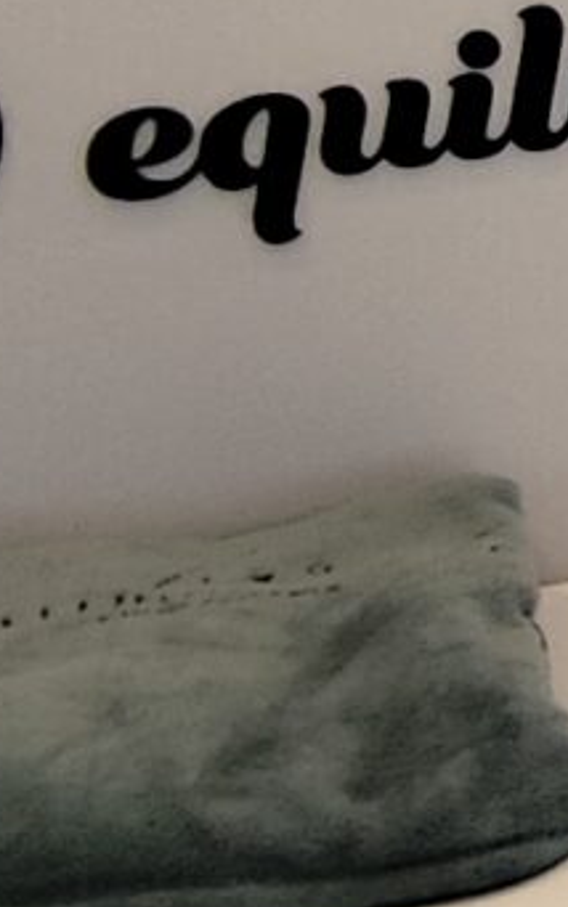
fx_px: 3143
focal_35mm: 127
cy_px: -122
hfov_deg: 8.1
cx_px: 1960
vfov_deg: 15.9
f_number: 2.2
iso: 80
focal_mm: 1.65
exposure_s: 1/60
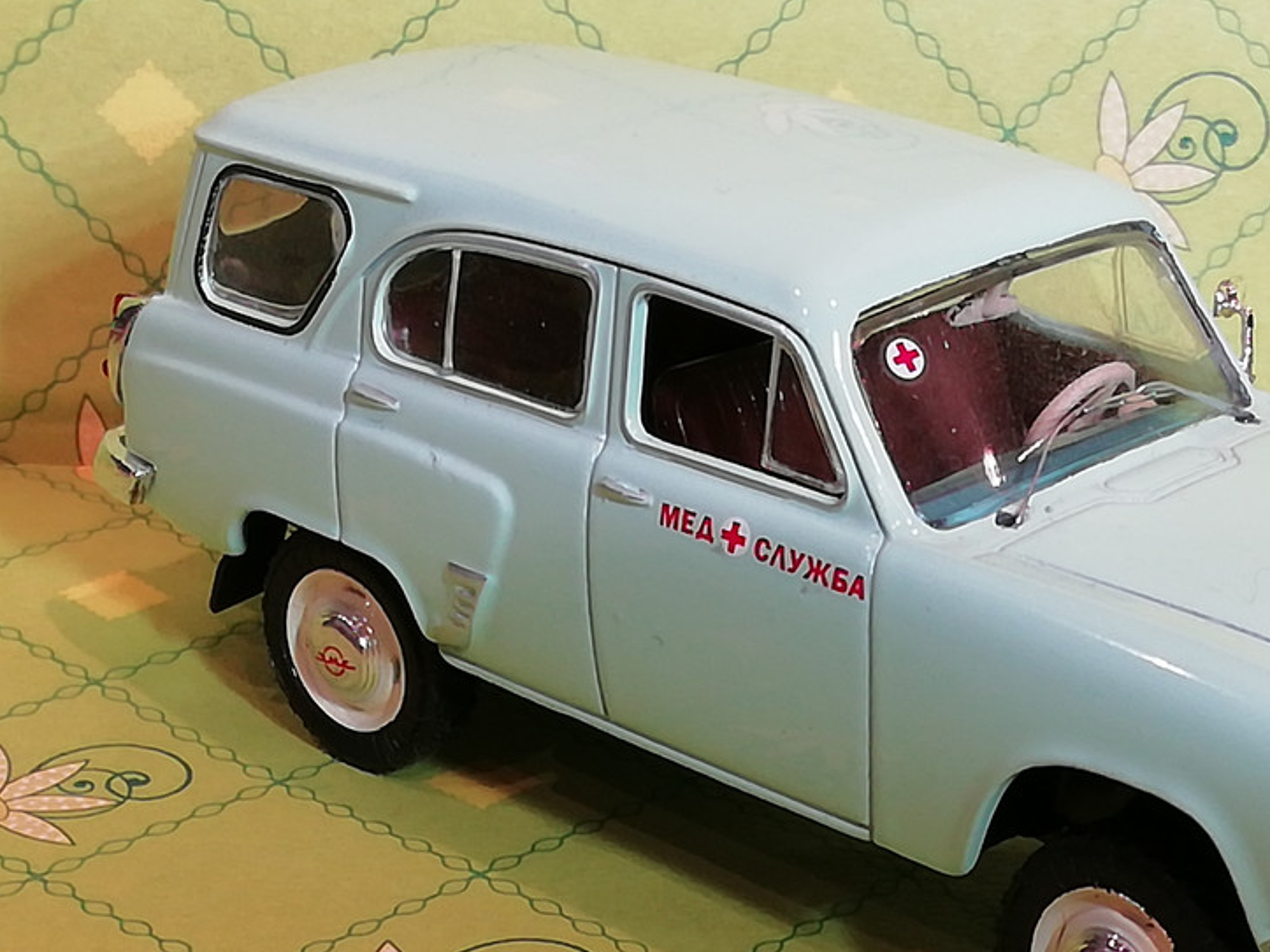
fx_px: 3411
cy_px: 643
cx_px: 906
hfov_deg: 21.0
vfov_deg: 15.9
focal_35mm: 93
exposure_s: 1/33.3
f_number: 2.2
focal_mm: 3.46
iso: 160
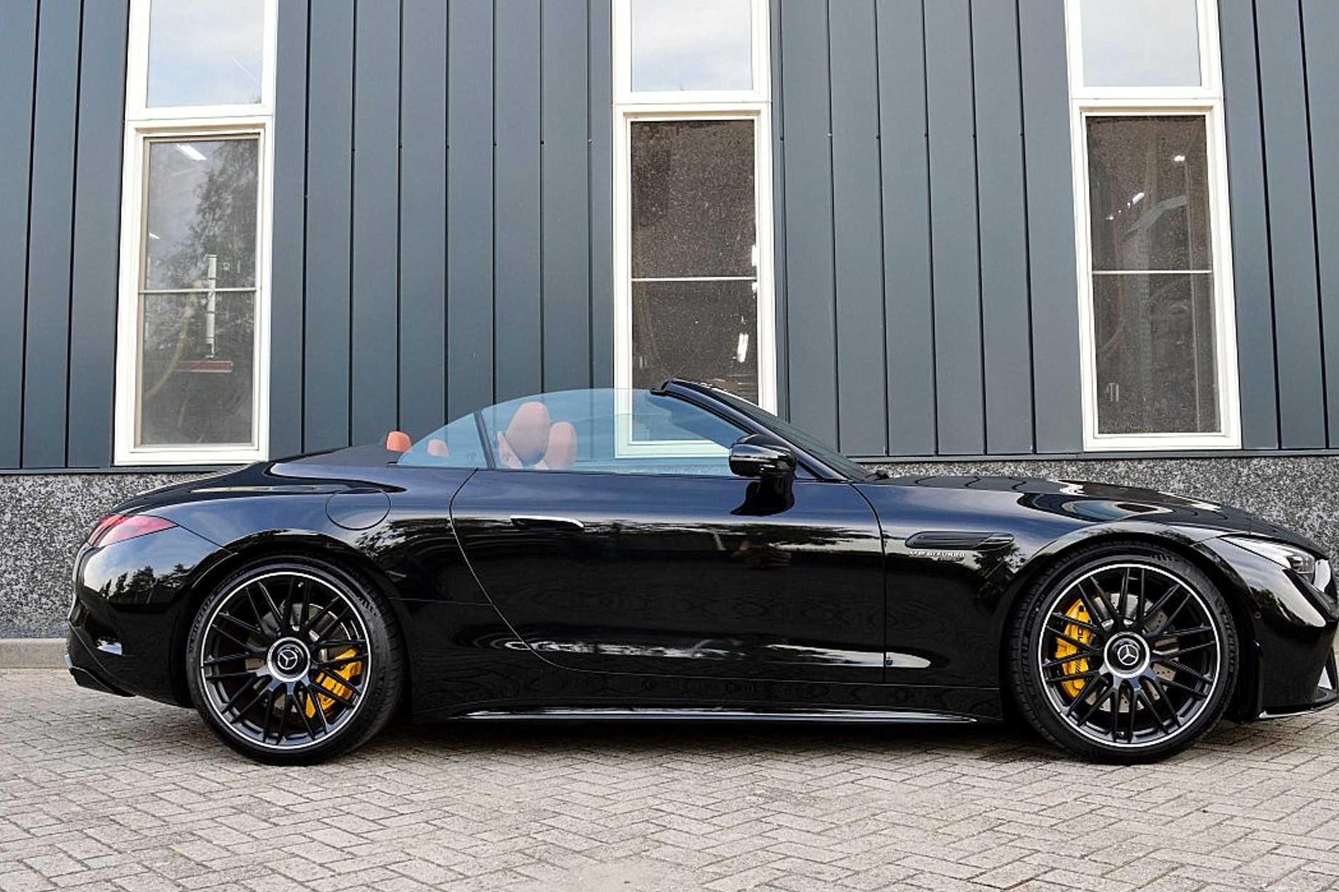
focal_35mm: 34
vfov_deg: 38.9
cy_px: 455
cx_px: 687
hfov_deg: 55.8
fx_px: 1264
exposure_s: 1/60
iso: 560
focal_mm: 22
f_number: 8
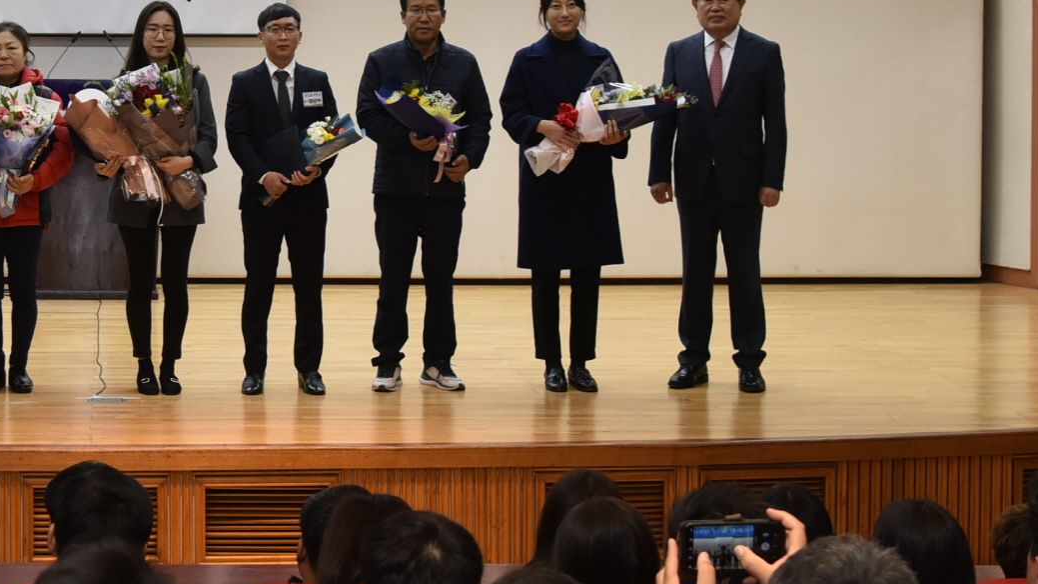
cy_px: 48
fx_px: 2532
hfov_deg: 22.6
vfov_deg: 13.0
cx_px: 115
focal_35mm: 92
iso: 1000
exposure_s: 1/125
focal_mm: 38
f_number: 4.5
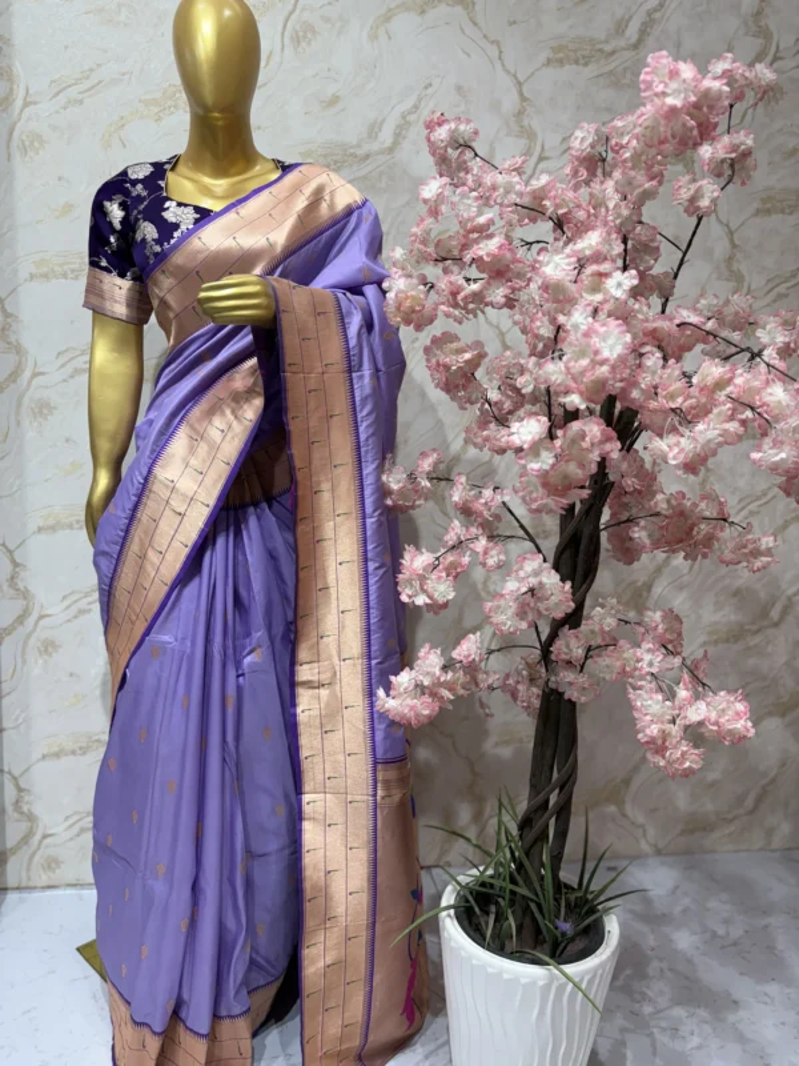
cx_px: 400
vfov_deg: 67.3
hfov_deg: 53.1
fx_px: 800
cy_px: 533
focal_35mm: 26
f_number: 1.6
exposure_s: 1/100
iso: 40
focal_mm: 6
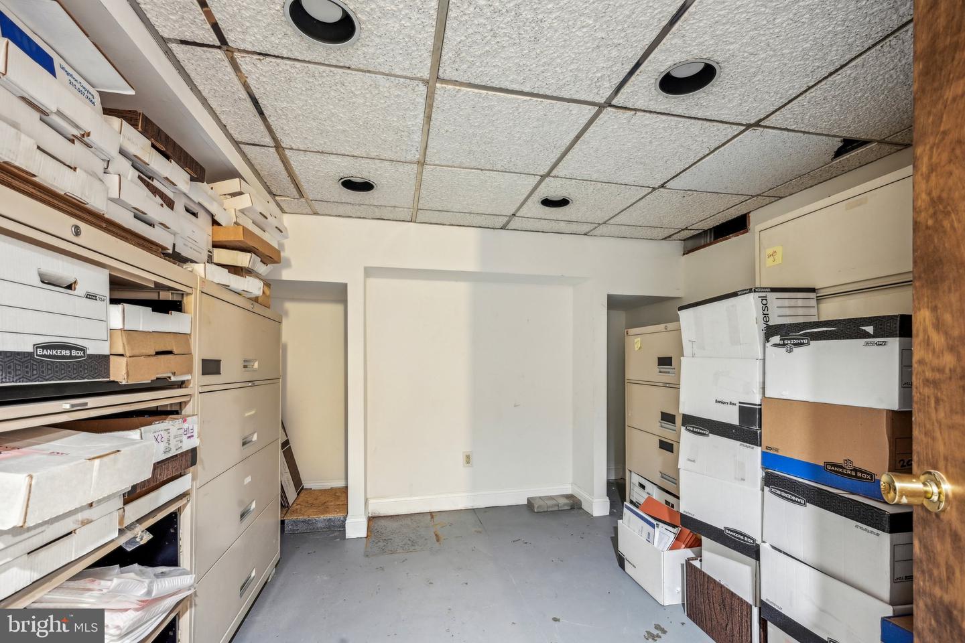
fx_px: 429
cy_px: 322
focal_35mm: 16
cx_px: 482
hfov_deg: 96.7
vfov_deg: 73.7
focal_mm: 16
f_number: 8
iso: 800
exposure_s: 5
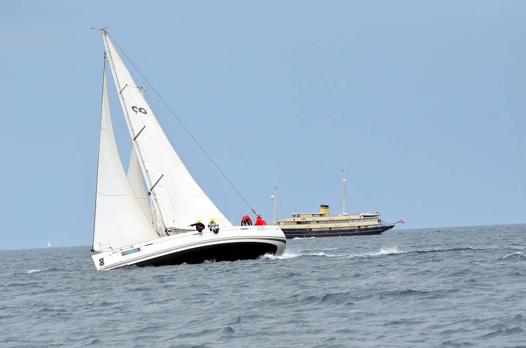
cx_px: 263
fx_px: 2733
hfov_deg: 11.0
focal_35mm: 188
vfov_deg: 7.3
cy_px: 174
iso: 1250
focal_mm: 125
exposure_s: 1/8000
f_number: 5.6
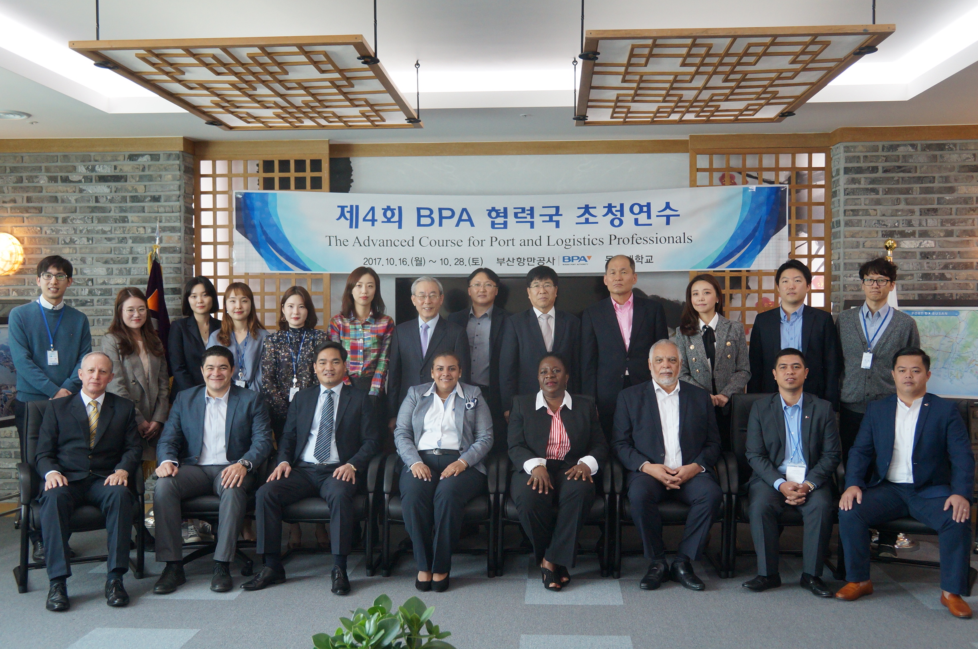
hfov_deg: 49.6
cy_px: 324
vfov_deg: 34.1
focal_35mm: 39
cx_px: 489
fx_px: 1058
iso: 1250
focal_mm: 26
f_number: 4
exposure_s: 1/160
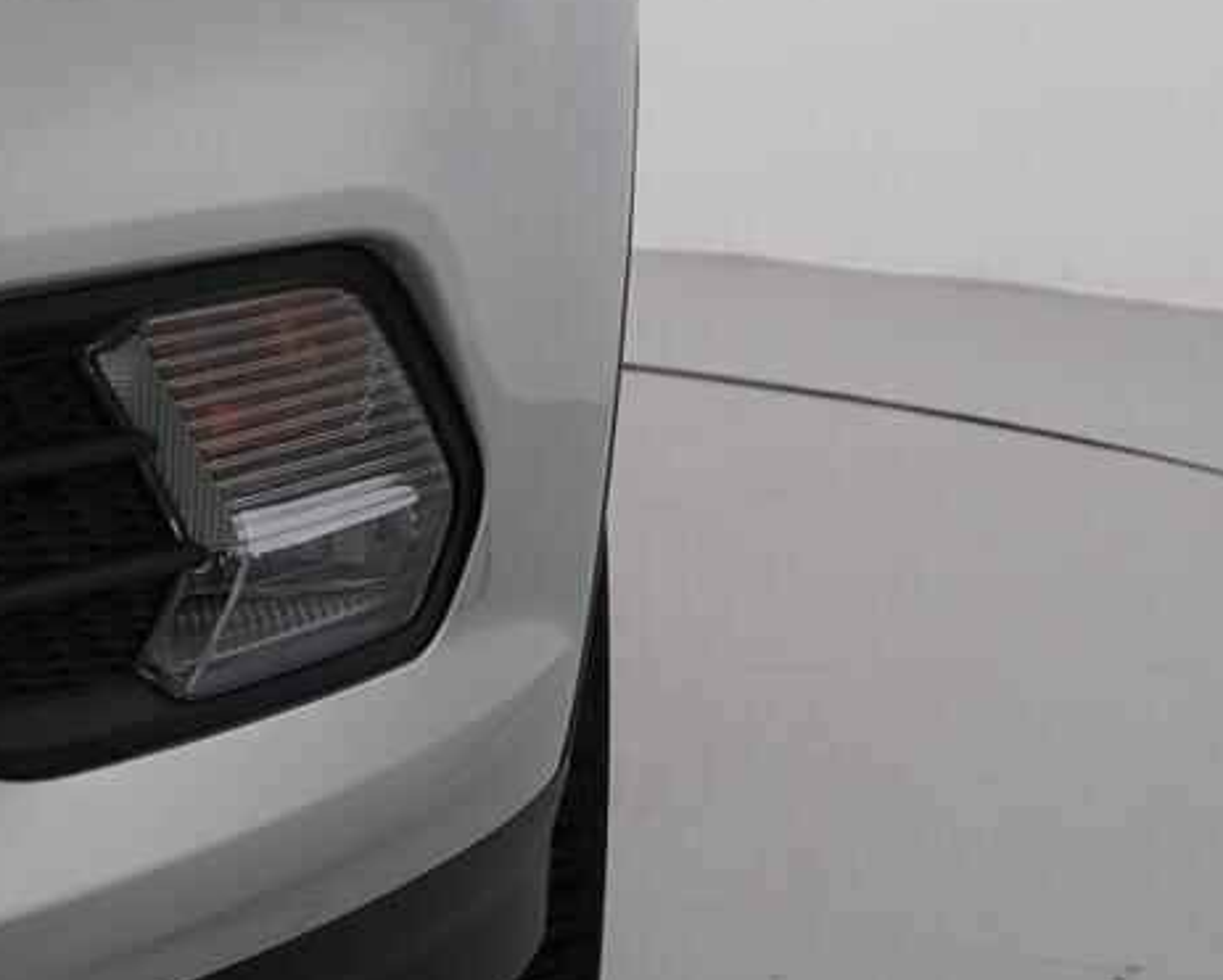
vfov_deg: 14.6
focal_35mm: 105
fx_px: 3803
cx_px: 618
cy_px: 193
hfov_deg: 18.3
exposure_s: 1/125
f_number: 5
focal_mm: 24
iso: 125
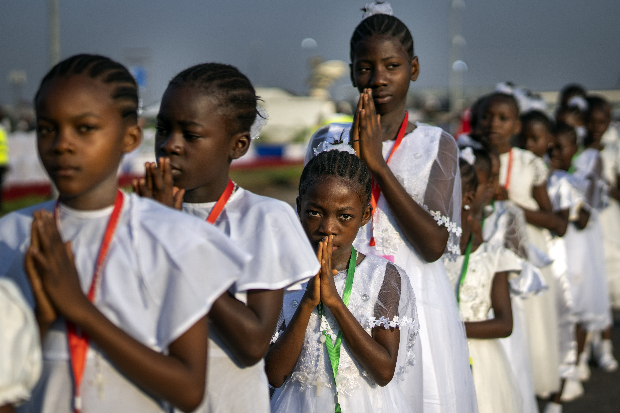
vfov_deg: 18.2
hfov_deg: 27.0
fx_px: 1292
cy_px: 206
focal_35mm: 75
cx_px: 310
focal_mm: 50
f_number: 1.4
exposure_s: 1/8000
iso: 100
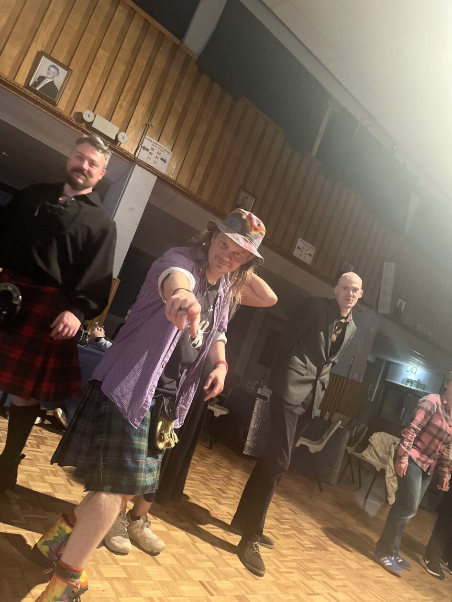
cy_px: 301
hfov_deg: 53.1
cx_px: 226
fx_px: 453
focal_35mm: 26
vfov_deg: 67.3
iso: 640
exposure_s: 1/33
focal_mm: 5.1
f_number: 1.6
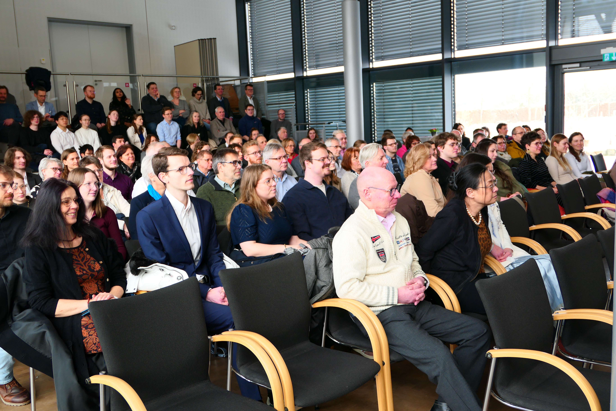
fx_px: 599
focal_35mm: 35
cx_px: 308
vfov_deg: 37.9
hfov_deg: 54.4
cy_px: 206
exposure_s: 1/80
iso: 160
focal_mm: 12.8
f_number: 2.8
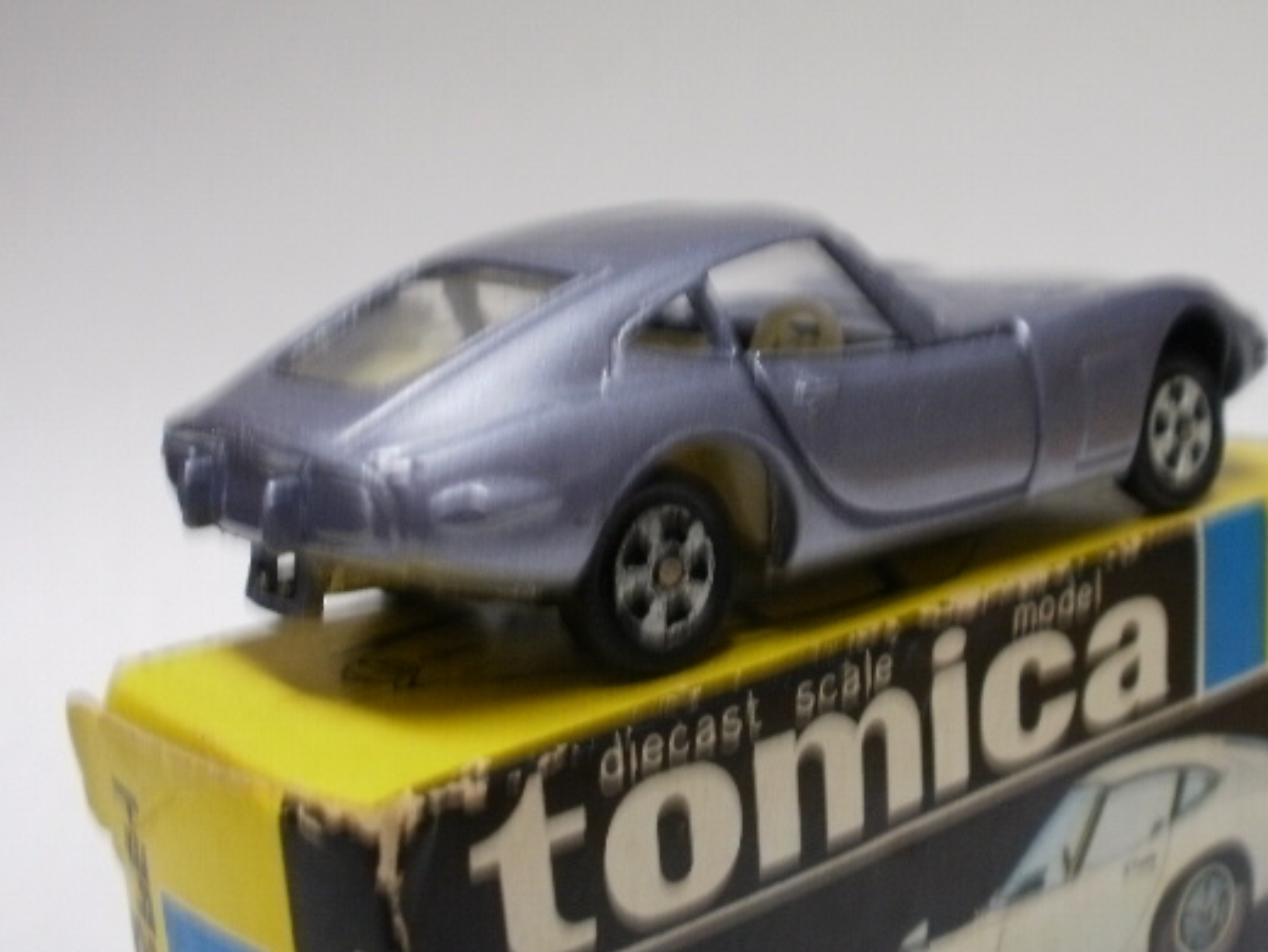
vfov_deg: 27.0
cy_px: 404
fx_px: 1979
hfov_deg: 35.5
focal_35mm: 54
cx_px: 723
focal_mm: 7.7
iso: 125
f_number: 4
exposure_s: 1/8
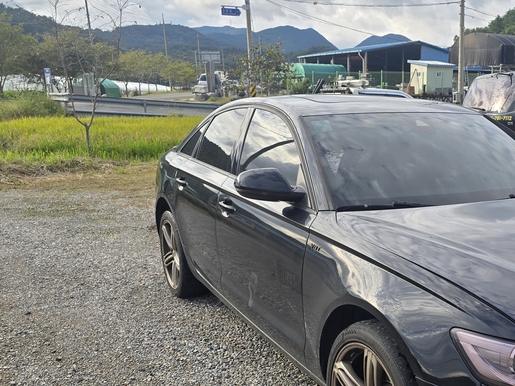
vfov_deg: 34.4
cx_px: 369
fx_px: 610
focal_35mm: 41
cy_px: 288
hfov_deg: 44.6
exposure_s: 1/267
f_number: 1.7
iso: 12
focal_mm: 6.3
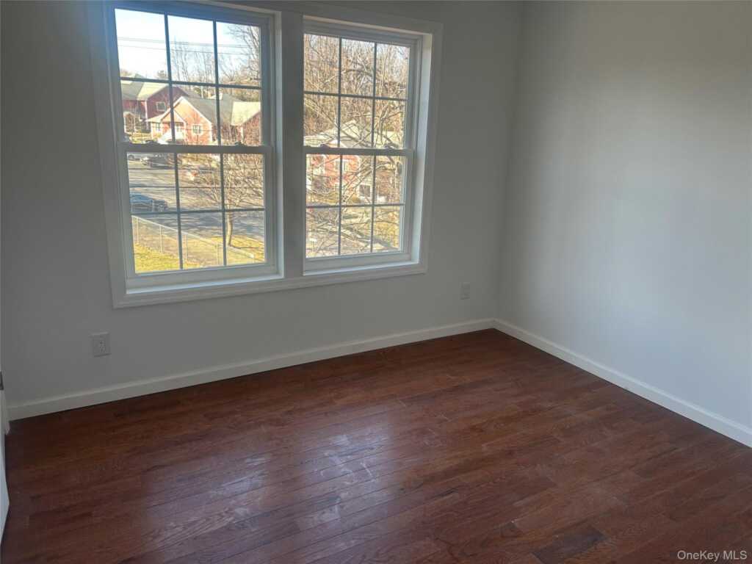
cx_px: 376
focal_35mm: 26
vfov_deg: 53.1
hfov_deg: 67.3
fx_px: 565
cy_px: 282
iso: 40
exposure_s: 1/121
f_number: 1.5
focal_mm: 5.7
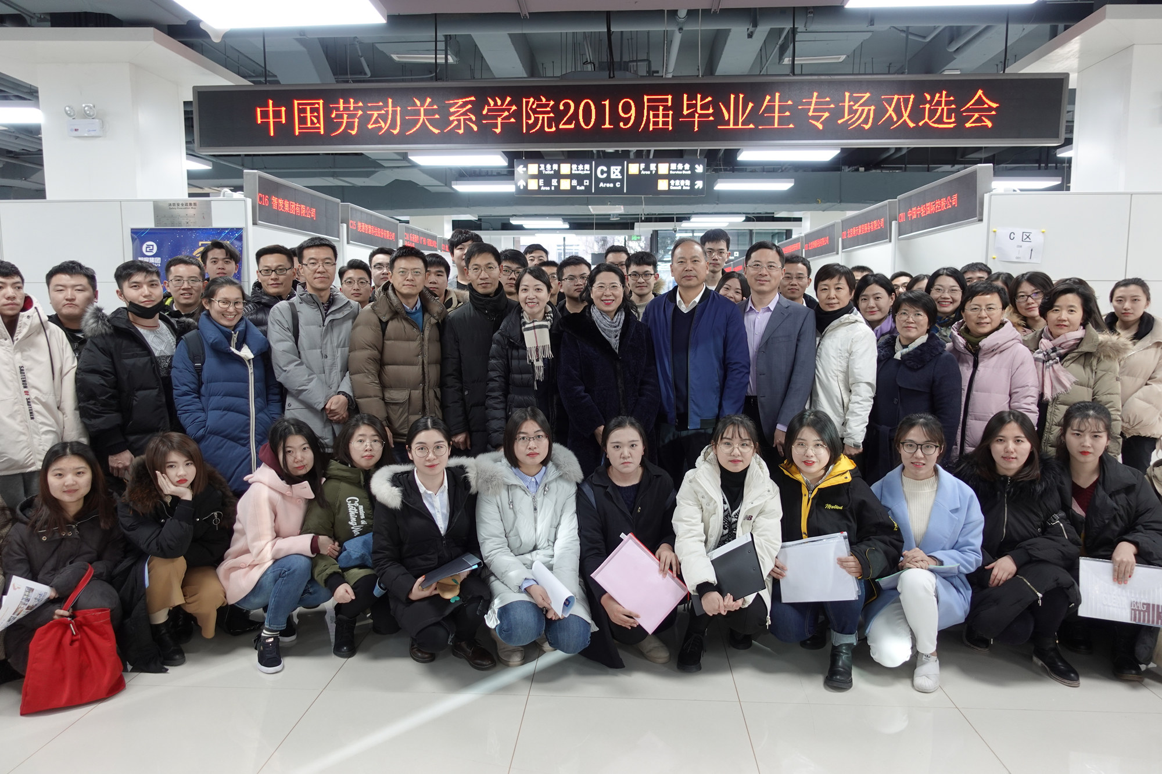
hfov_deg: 73.7
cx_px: 581
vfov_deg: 53.1
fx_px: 775
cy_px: 387
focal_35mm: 24
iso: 125
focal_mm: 8.8
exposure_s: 1/30
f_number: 2
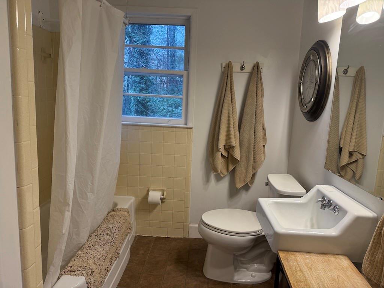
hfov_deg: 71.6
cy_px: 144
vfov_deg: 56.8
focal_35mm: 24
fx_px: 266
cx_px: 192
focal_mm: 6.76
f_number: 1.78
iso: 125
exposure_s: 1/120
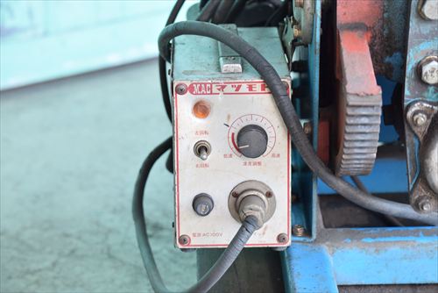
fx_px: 1187
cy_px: 146
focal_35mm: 98
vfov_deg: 14.1
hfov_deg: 20.9
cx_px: 219
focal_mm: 65
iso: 1250
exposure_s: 1/15
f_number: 6.3
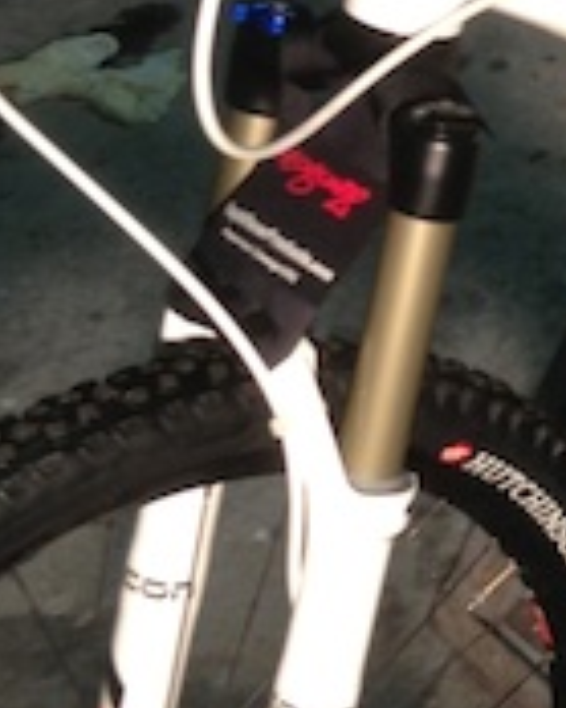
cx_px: 741
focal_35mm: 148
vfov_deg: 13.0
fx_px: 3102
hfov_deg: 10.2
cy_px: 159
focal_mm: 4.13
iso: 50
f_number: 2.4
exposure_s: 1/24
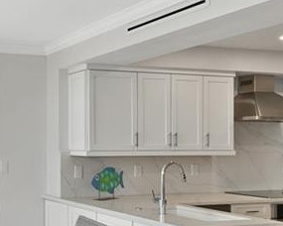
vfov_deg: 28.0
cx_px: -52
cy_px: 137
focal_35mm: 54
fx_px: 452
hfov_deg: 30.0
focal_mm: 16
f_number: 9
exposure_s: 1/8
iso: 100
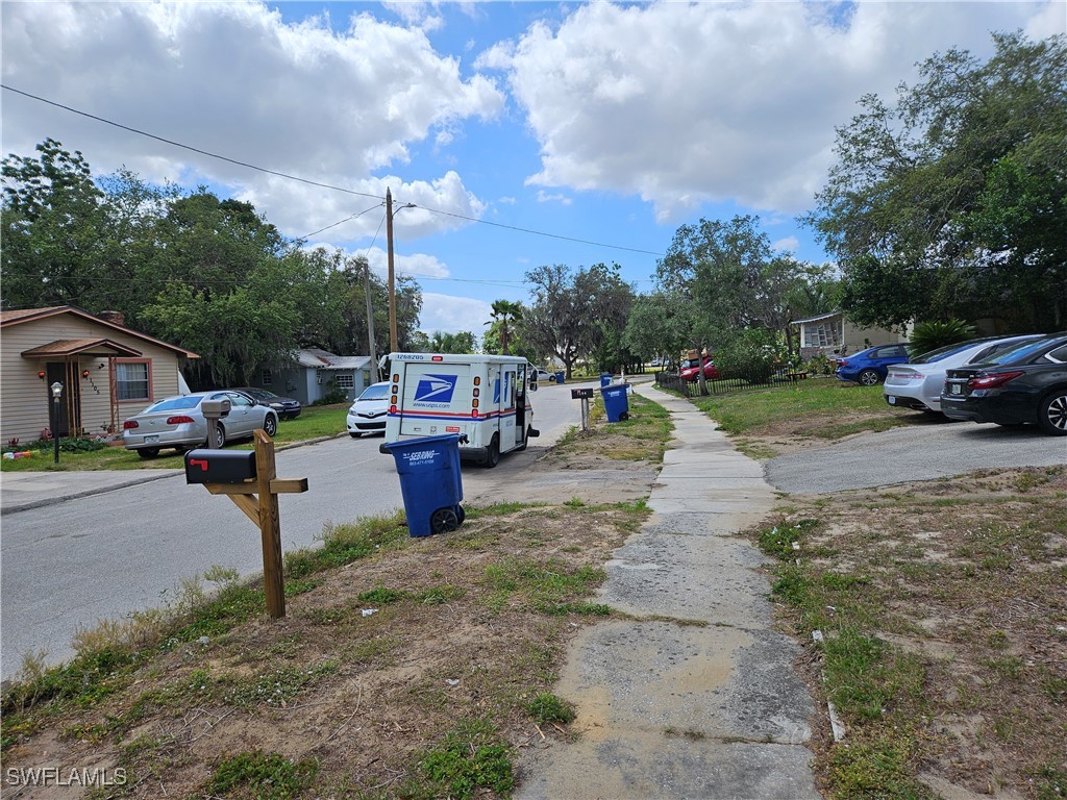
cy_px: 400
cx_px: 534
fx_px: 709
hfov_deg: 73.9
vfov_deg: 58.9
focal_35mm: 23
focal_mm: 5.4
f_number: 1.8
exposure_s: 1/2524
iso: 25
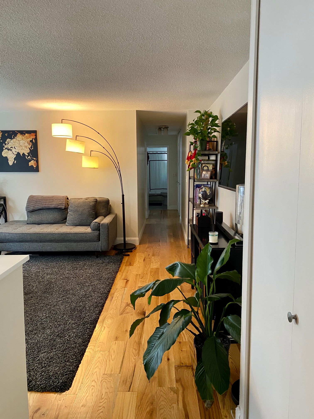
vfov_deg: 67.3
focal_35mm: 26
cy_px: 210
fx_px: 314
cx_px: 157
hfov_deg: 53.1
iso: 250
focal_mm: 4.25
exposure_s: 1/60
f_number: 1.8
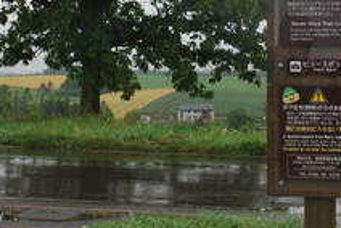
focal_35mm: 95
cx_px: 150
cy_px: -24
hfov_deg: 21.4
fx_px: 901
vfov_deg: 14.1
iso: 200
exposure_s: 1/160
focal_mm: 28
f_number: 9
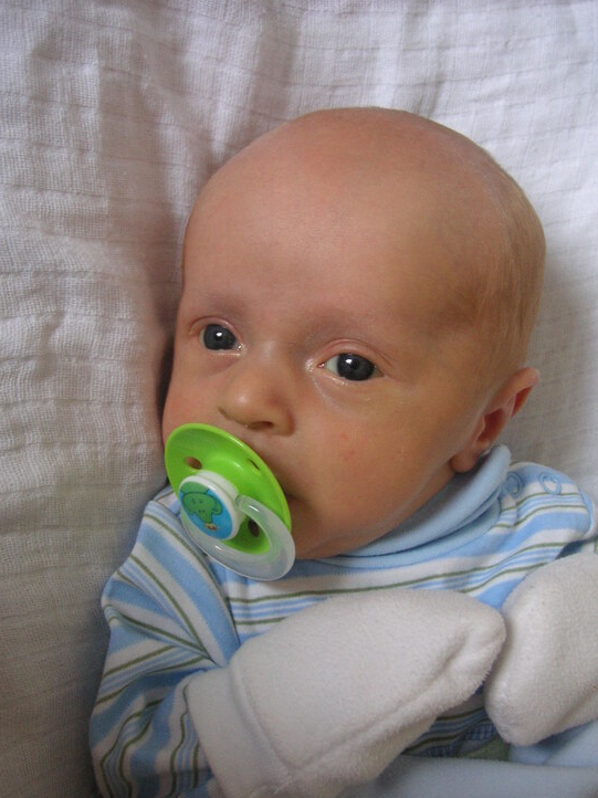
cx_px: 318
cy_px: 396
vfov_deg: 45.8
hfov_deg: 35.1
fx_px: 945
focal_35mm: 41
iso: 100
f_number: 2.8
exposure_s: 1/15
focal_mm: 6.1
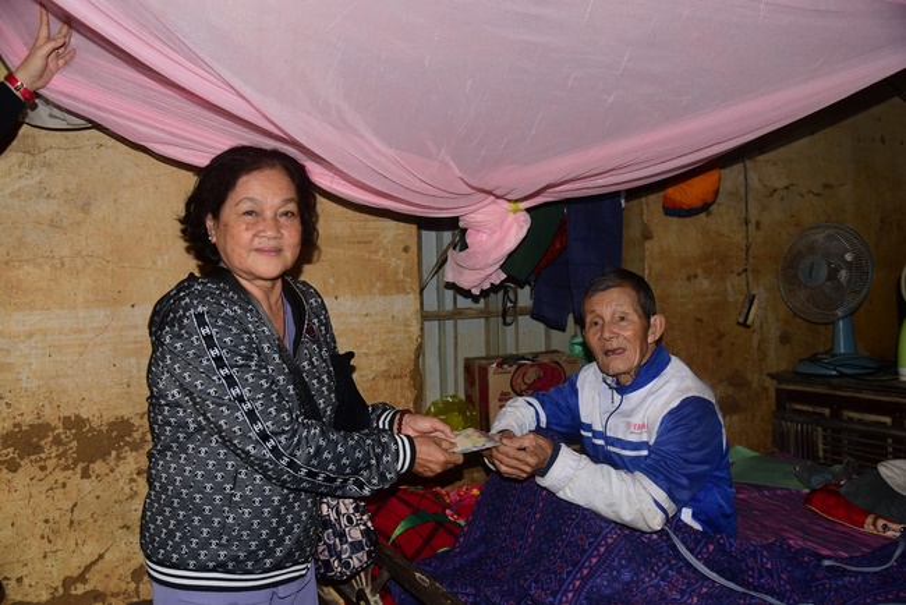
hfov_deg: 58.7
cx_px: 453
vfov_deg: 41.2
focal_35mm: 32
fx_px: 806
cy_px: 302
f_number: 4
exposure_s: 1/60
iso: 500
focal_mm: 32
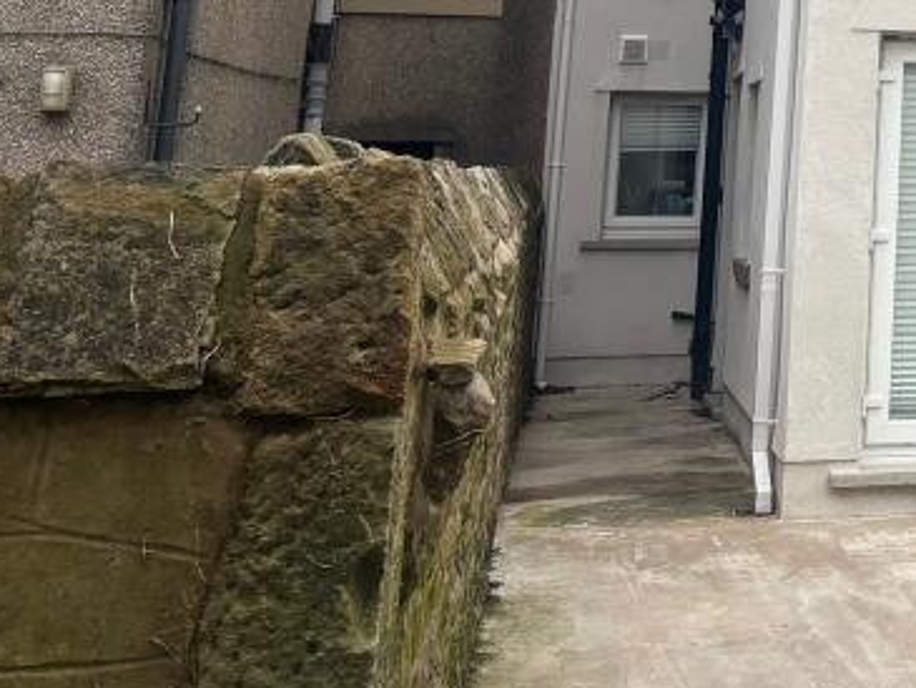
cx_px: 1190
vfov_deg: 18.5
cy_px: -261
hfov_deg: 23.6
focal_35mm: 73
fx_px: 1932
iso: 50
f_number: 1.6
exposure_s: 1/425
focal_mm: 5.96
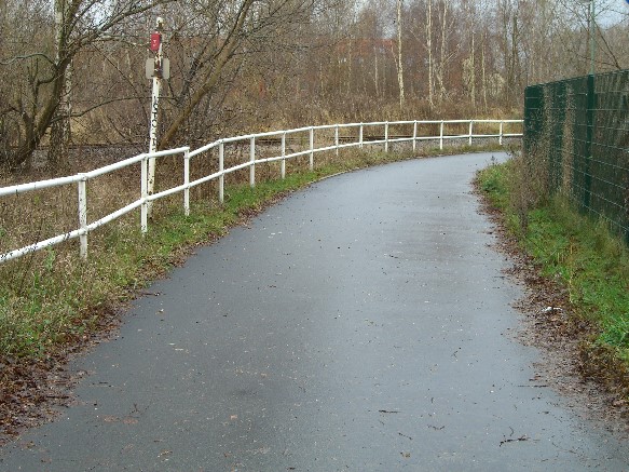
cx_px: 314
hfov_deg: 33.8
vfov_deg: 25.7
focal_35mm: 57
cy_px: 236
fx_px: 1036
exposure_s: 1/125
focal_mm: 11.8
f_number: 3.6
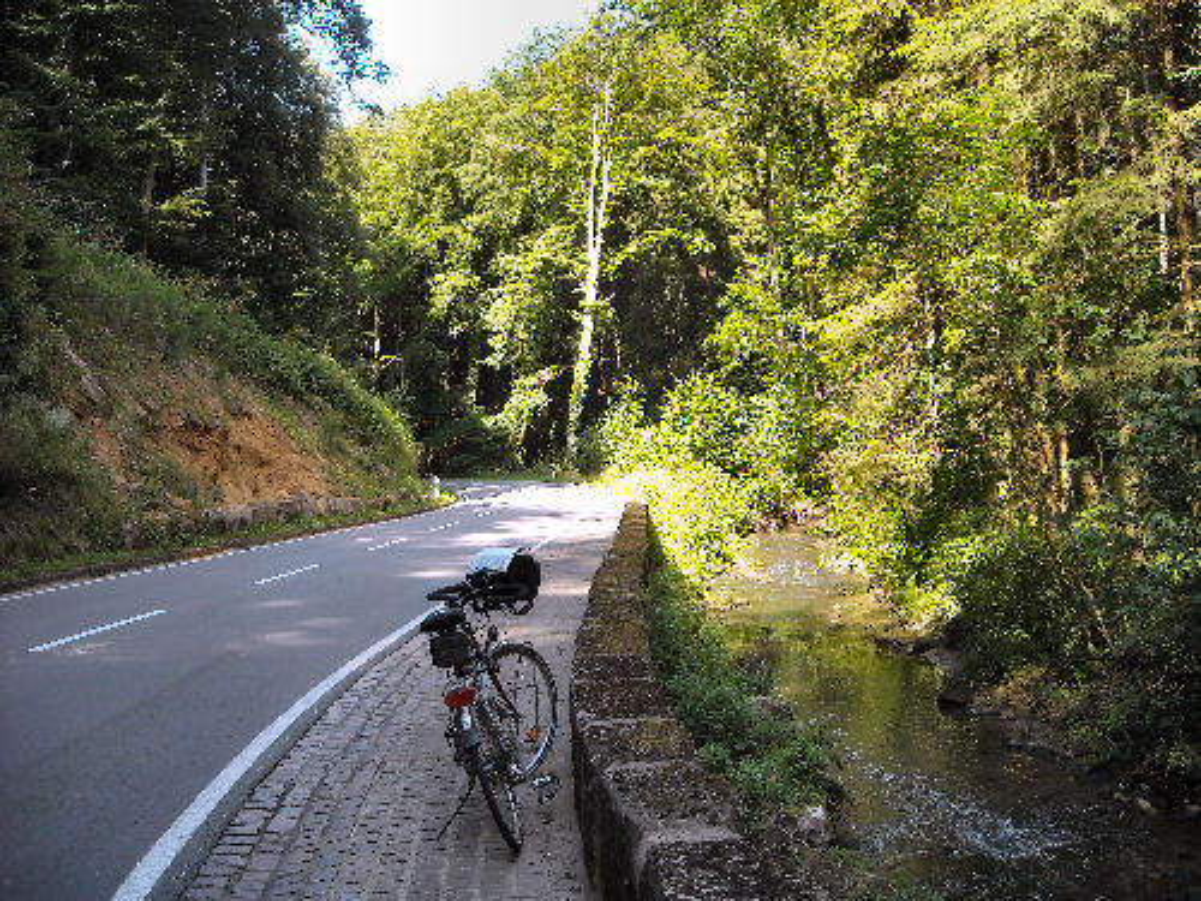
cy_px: 450
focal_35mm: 35
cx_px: 600
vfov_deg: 40.7
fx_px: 1214
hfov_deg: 52.6
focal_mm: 5.7
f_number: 2.8
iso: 64
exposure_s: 1/129
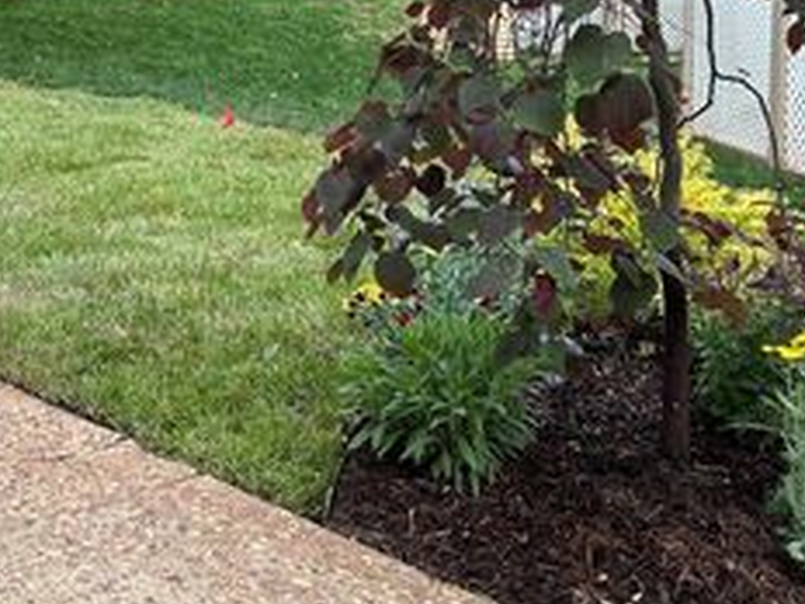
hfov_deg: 33.4
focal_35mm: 56
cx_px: 170
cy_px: -2
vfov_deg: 24.9
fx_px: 1302
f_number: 1.5
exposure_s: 1/227
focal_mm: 5.7
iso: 40
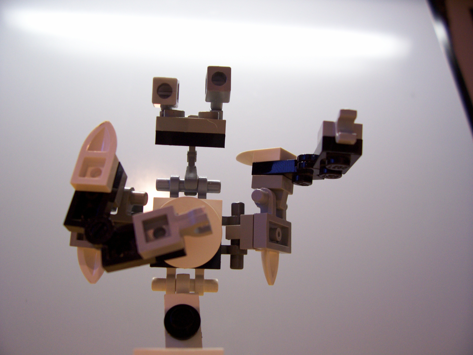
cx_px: 236
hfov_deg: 54.0
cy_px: 178
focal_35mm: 34
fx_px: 465
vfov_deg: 41.8
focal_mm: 5.6
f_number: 2.7
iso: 89
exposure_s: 1/32
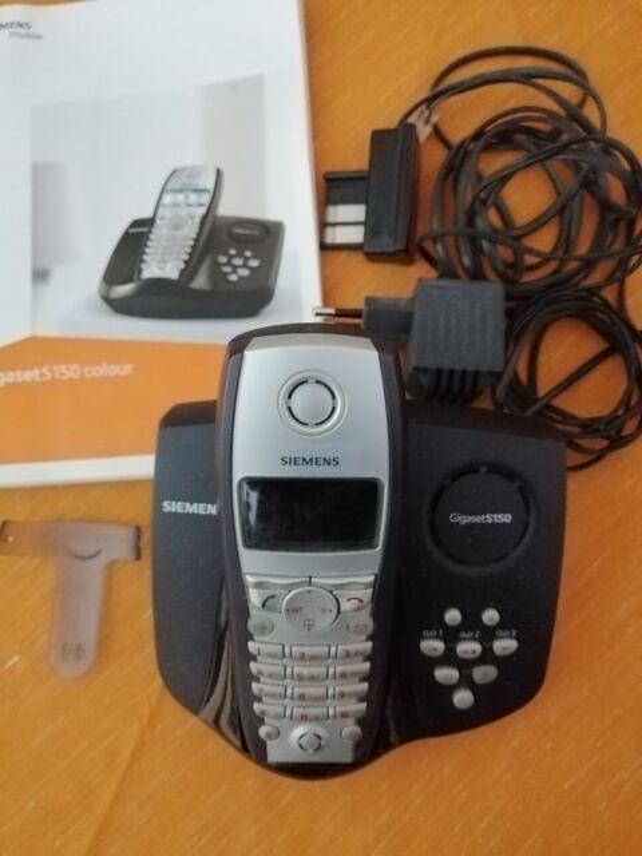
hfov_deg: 51.4
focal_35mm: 27
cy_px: 428
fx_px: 668
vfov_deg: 65.3
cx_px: 321
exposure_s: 1/16.7
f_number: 1.8
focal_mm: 3.95
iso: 640
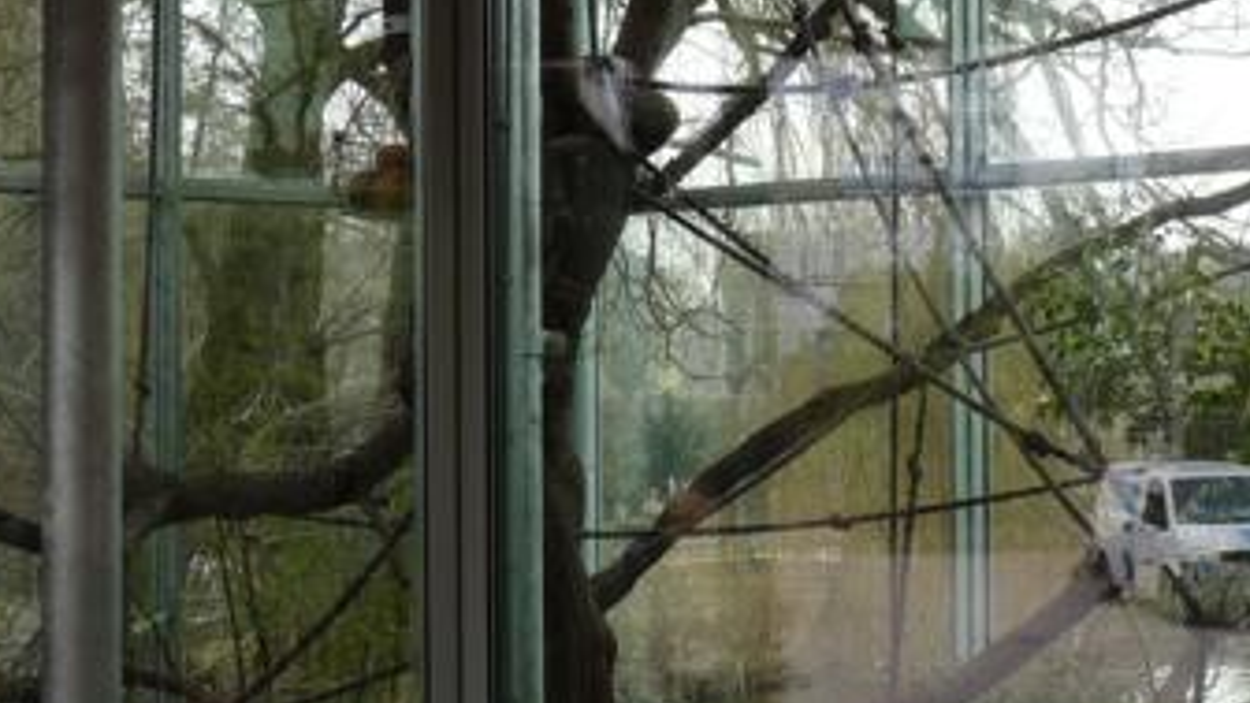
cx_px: 781
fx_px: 2320
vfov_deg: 17.2
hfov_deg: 30.0
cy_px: 379
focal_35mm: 70
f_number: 4
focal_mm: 4.8
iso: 100
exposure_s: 1/160
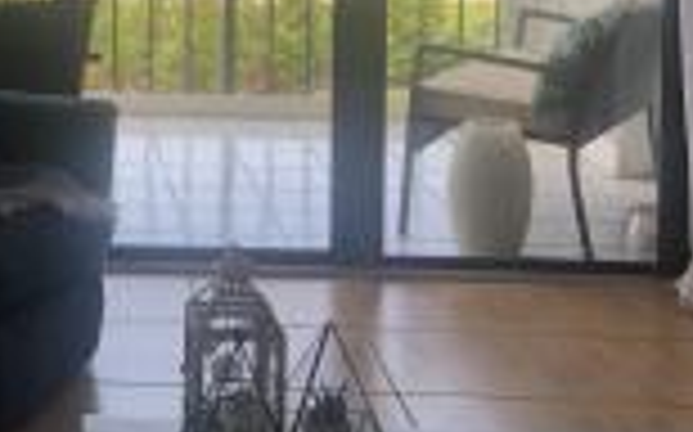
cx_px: -81
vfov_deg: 16.2
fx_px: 1453
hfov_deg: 24.9
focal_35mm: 77
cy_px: -99
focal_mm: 3.99
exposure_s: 1/120
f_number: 1.8
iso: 40
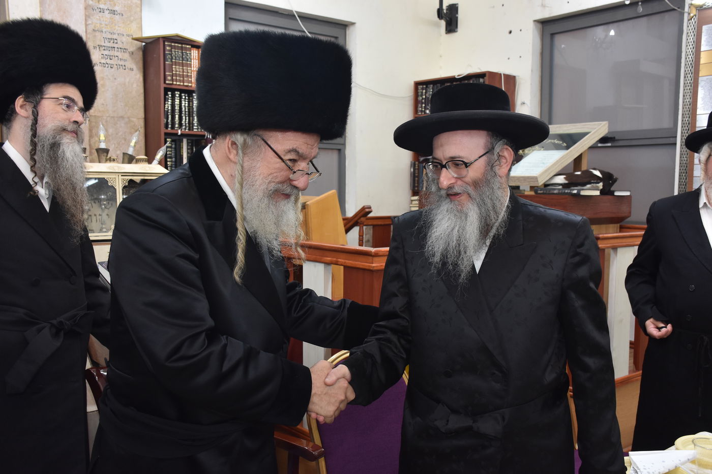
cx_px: 356
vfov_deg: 38.4
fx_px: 682
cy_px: 237
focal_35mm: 34
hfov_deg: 55.1
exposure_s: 1/125
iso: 1000
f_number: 5.6
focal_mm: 23
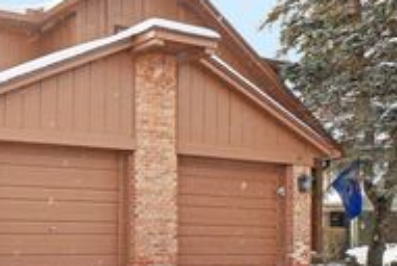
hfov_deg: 34.4
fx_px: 519
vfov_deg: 27.7
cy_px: 240
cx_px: -69
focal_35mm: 47
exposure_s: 1/250
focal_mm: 12
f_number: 8
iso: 100
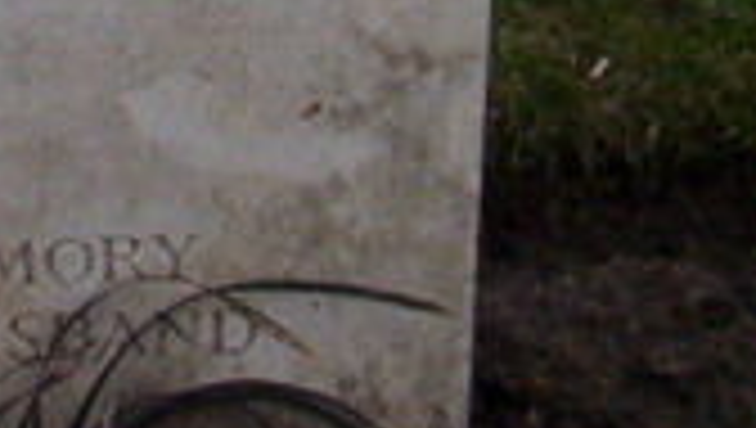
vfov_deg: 2.9
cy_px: -791
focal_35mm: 417
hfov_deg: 5.1
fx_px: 8370
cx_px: -346
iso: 100
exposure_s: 1/355
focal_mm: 10.76
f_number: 3.62
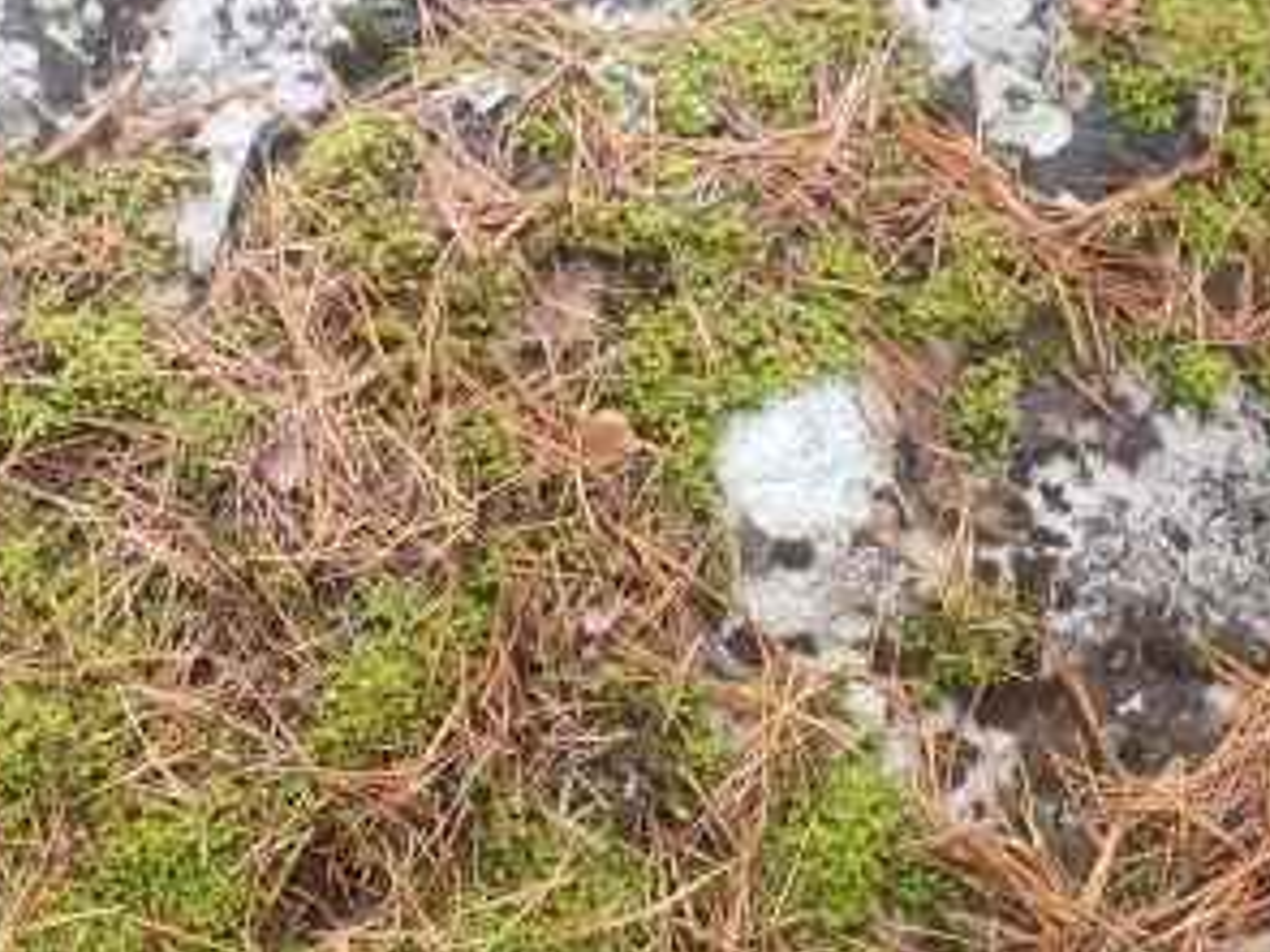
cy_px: 650
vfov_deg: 37.2
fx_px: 1394
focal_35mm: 38
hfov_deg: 47.5
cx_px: 349
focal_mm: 4.5
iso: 200
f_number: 2
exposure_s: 1/125
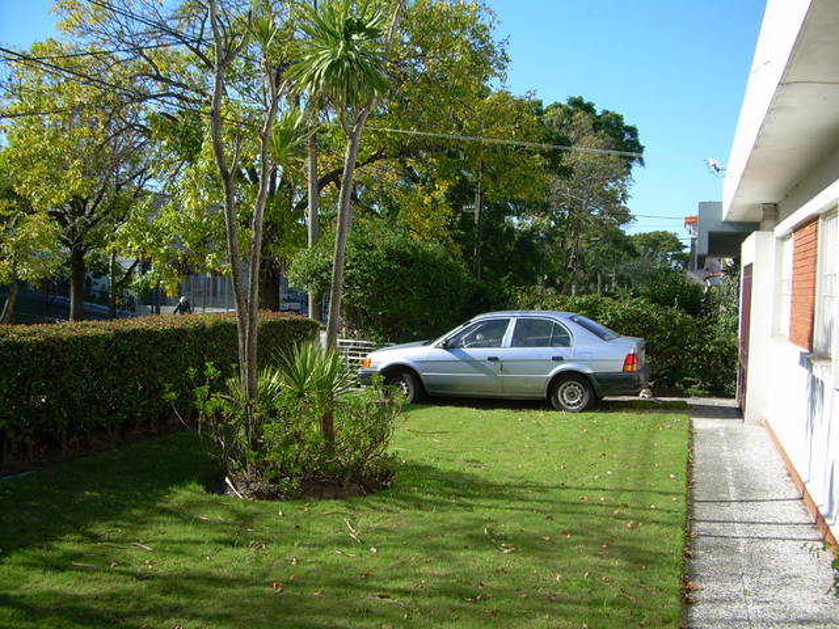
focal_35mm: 38
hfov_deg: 49.0
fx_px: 921
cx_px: 420
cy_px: 314
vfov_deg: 37.7
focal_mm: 6.3
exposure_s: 1/594
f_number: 2.8
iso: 50
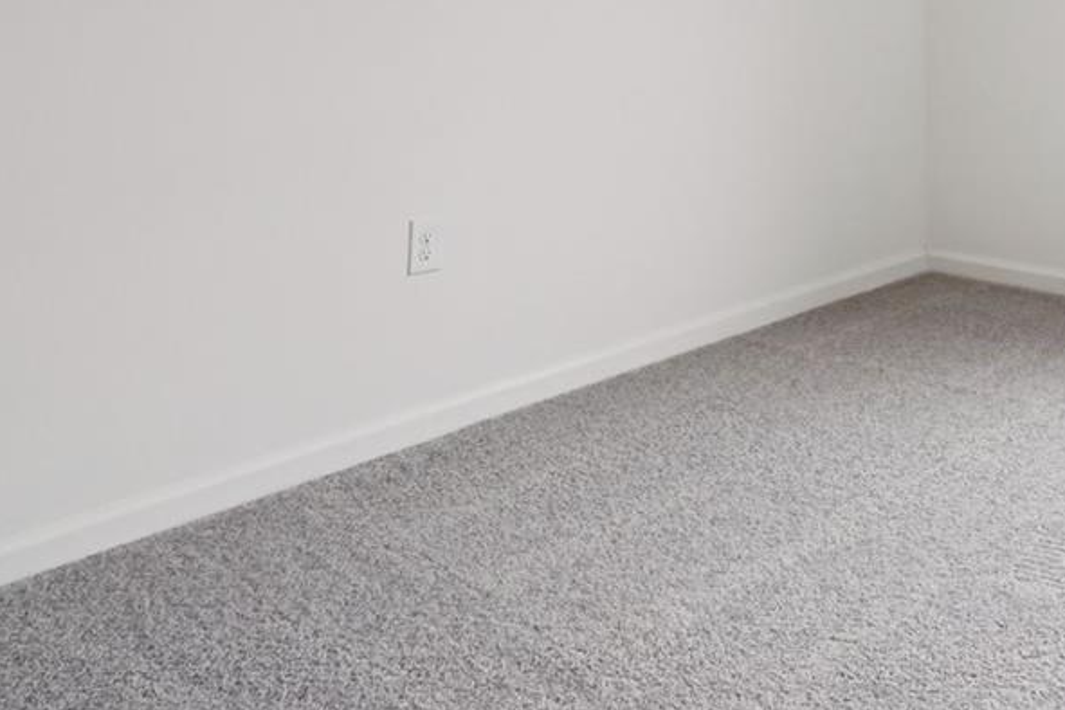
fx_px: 1361
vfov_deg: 26.4
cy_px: -112
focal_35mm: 46
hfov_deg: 38.5
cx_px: 1034
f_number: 8
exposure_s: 1/30
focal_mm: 17
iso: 400
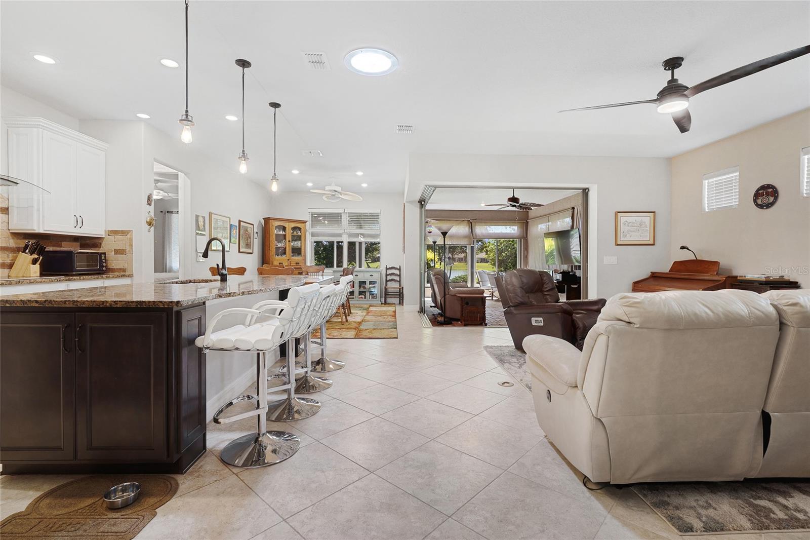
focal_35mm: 16
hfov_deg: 96.7
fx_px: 360
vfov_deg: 73.7
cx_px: 405
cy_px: 270
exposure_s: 1/4
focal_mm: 16
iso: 400
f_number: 8
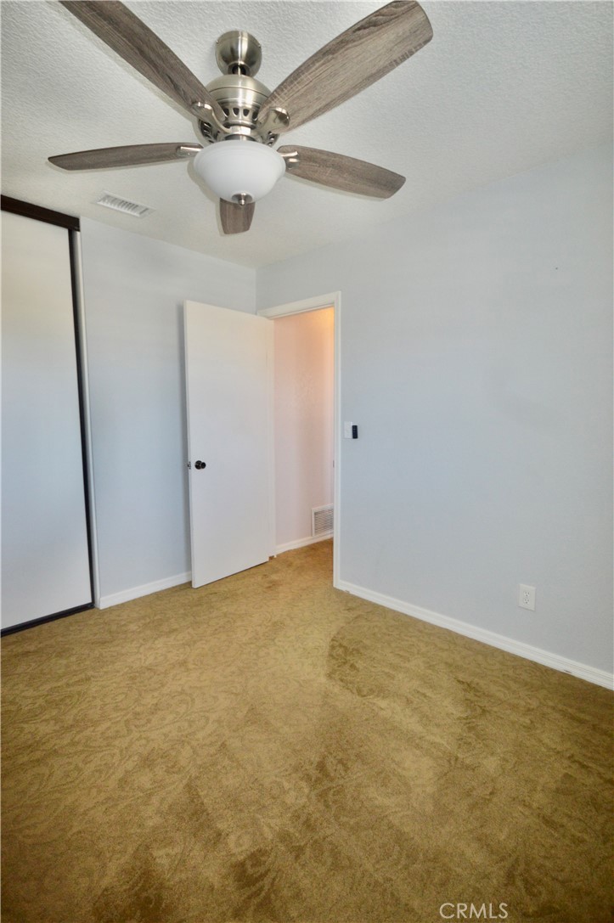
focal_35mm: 17
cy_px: 462
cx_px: 307
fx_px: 442
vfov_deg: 92.5
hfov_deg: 69.6
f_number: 4.2
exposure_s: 1/60
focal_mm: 11.5
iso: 900
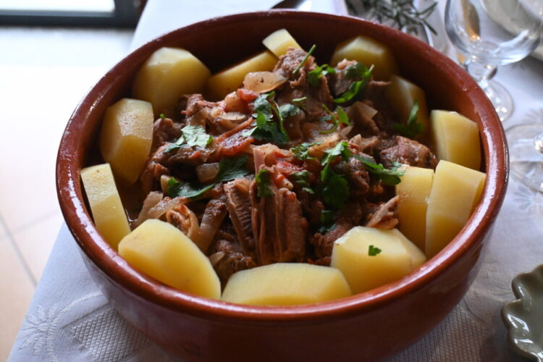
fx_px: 509
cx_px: 272
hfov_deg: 56.1
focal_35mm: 34
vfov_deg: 39.1
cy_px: 181
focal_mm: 22.5
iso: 2800
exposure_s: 1/125
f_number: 4
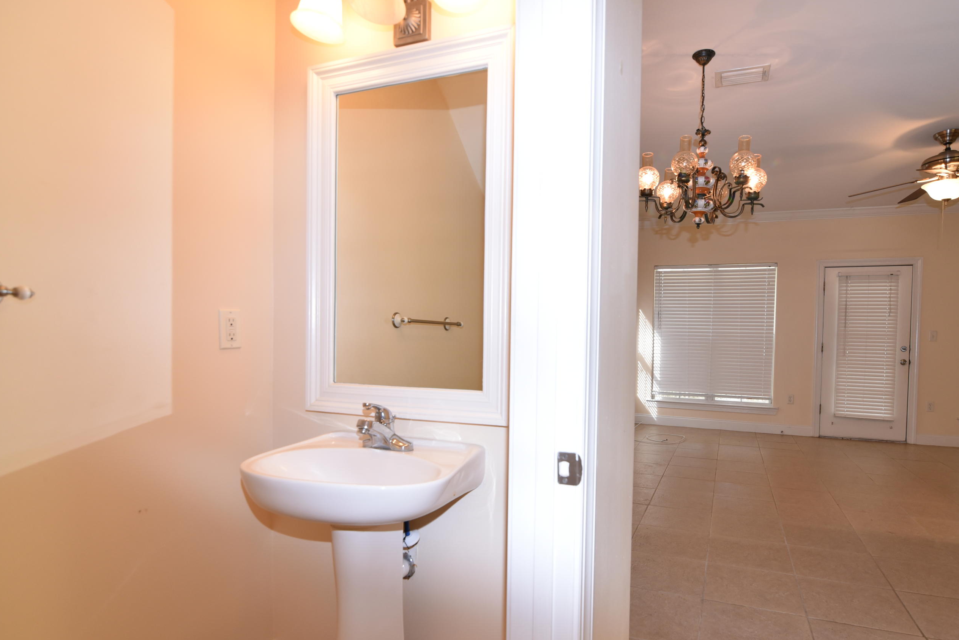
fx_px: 506
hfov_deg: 86.5
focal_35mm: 19
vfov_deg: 64.4
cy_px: 355
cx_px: 535
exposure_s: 1/80
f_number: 4.5
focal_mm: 16
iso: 800
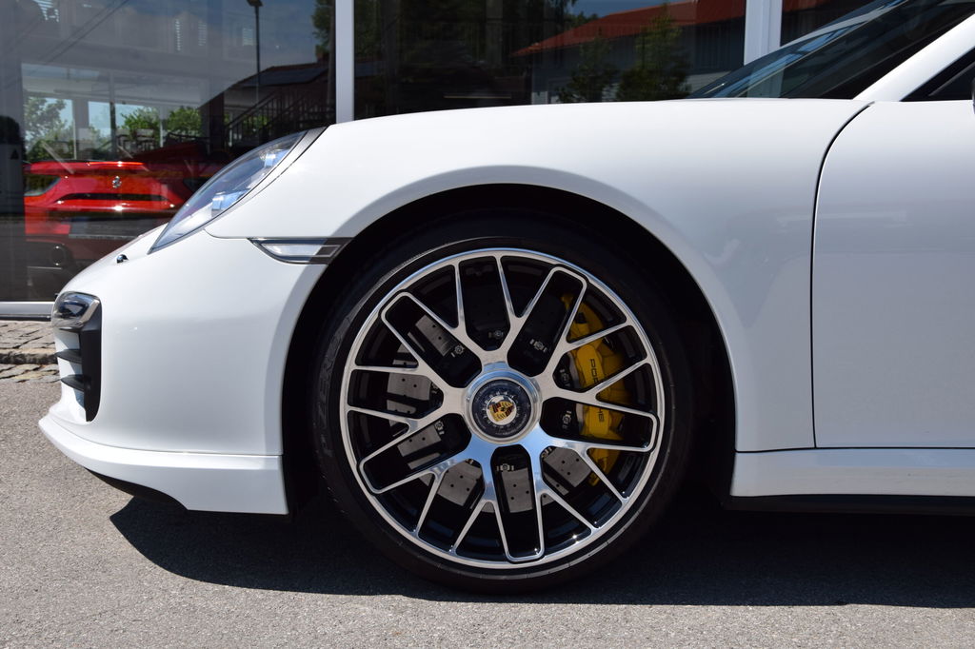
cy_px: 324
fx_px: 1137
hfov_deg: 46.4
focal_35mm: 42
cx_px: 488
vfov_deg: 31.9
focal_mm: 28
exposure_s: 1/400
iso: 200
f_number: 10
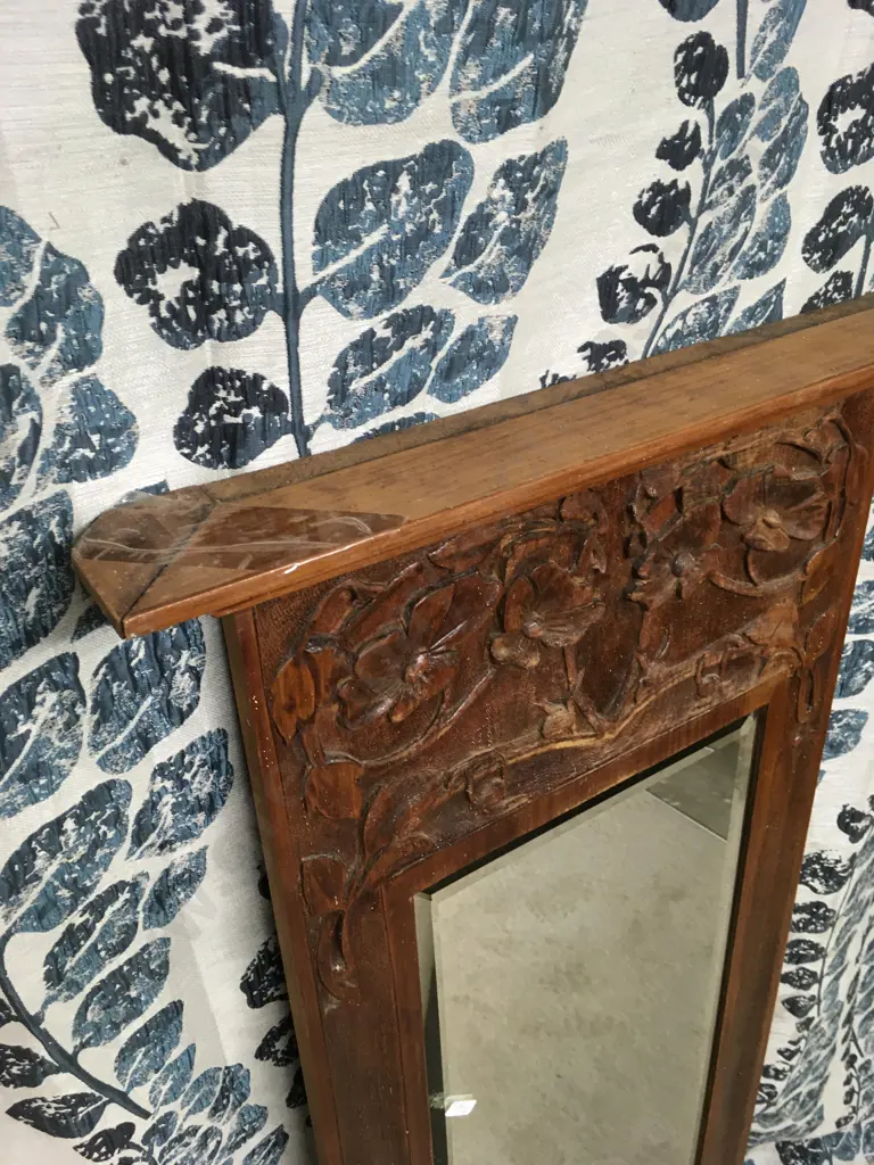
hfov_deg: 48.2
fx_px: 976
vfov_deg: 61.7
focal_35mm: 29
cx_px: 437
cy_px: 582
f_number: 2.2
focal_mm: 4.15
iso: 100
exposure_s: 1/33
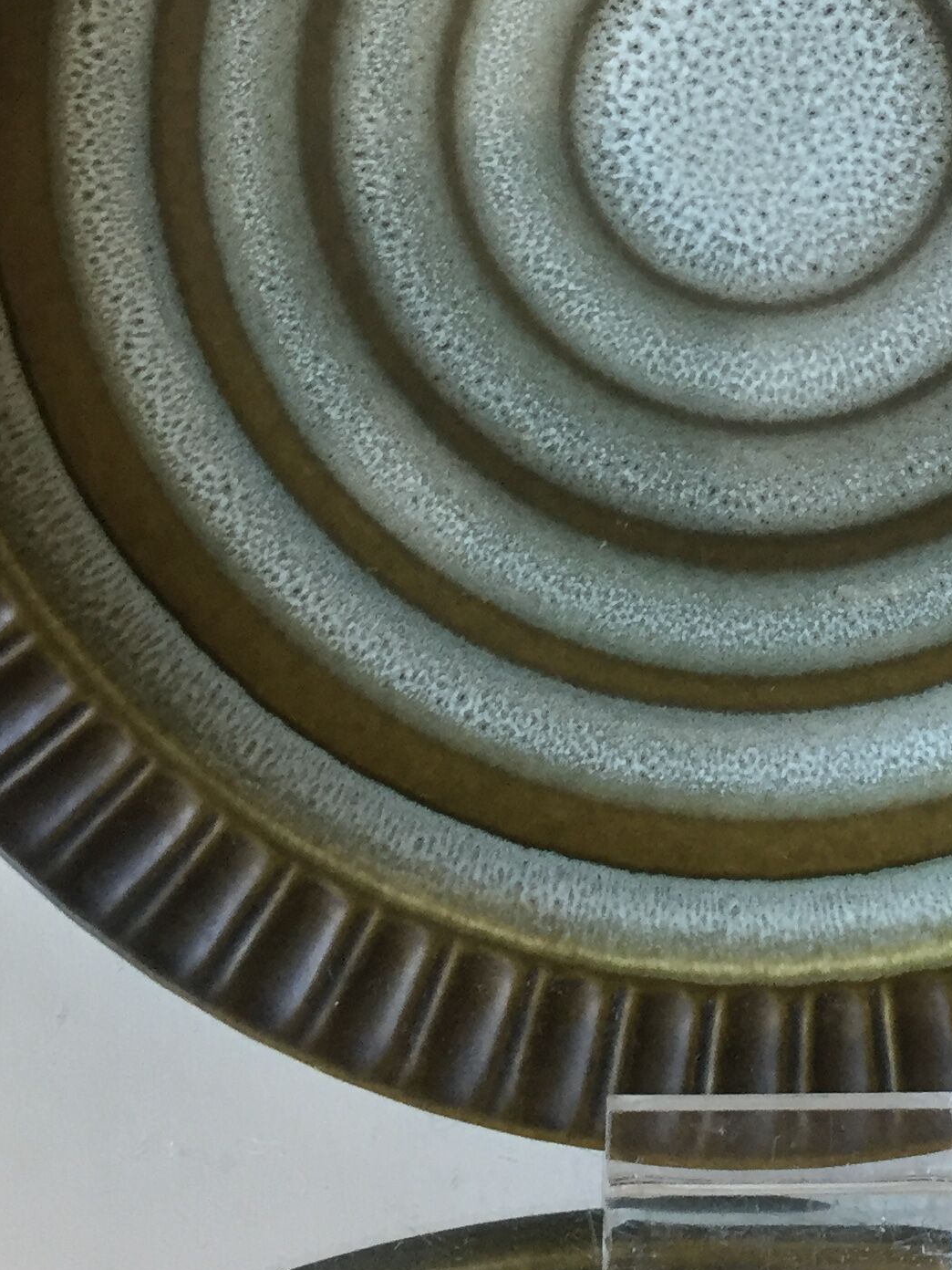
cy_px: 260
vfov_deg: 28.0
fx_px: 2493
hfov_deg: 21.3
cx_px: 779
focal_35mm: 68
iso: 125
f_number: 2.2
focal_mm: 4.15
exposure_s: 1/33
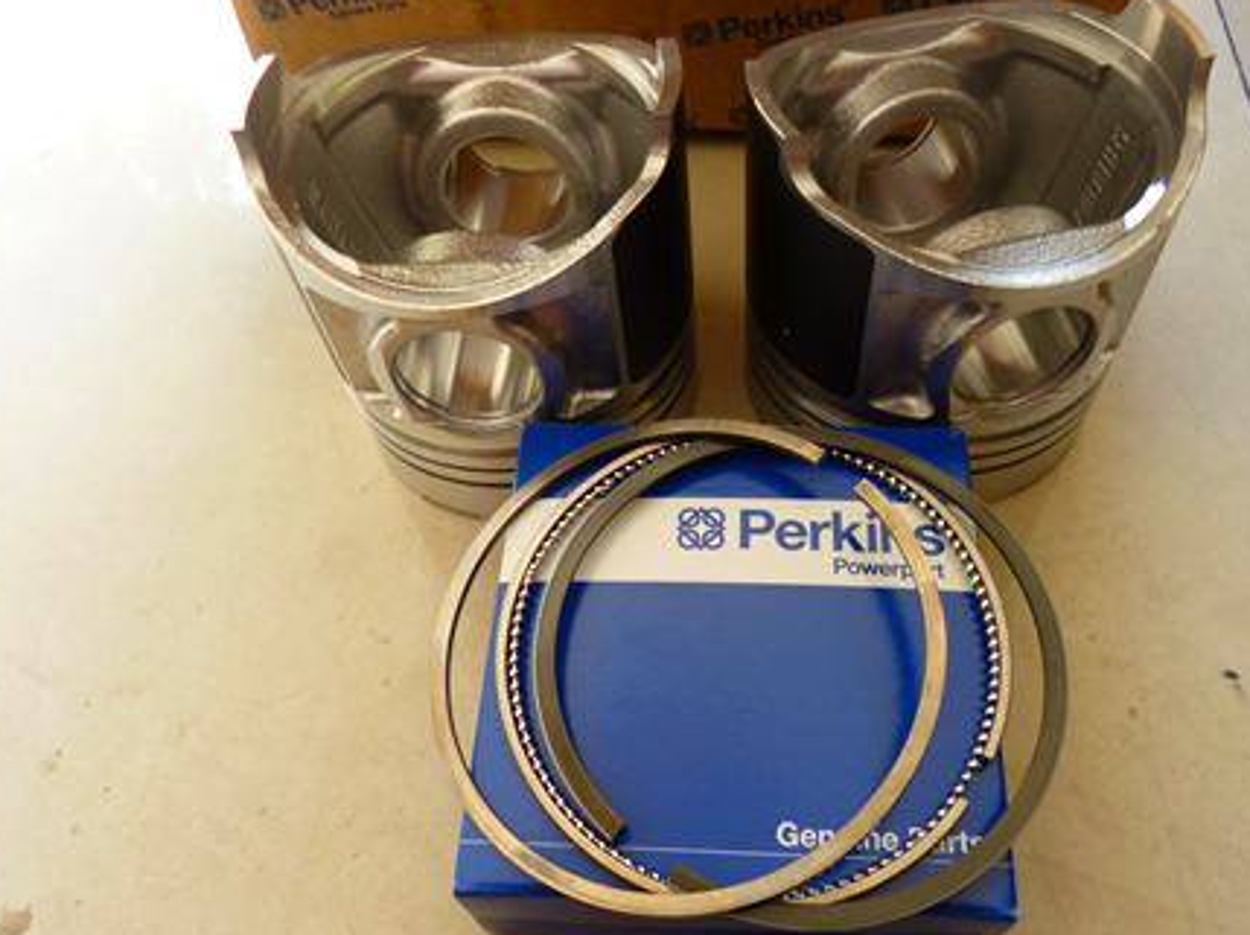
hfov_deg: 63.3
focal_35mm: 28
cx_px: 688
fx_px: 1010
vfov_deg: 49.7
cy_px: 468
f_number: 2.5
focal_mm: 4.3
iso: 100
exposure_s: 1/60
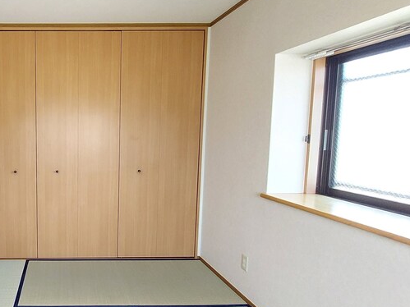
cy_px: 165
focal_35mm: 25
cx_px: 71
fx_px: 296
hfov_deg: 62.4
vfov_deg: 54.8
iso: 400
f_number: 2.2
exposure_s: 1/60
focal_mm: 1.74
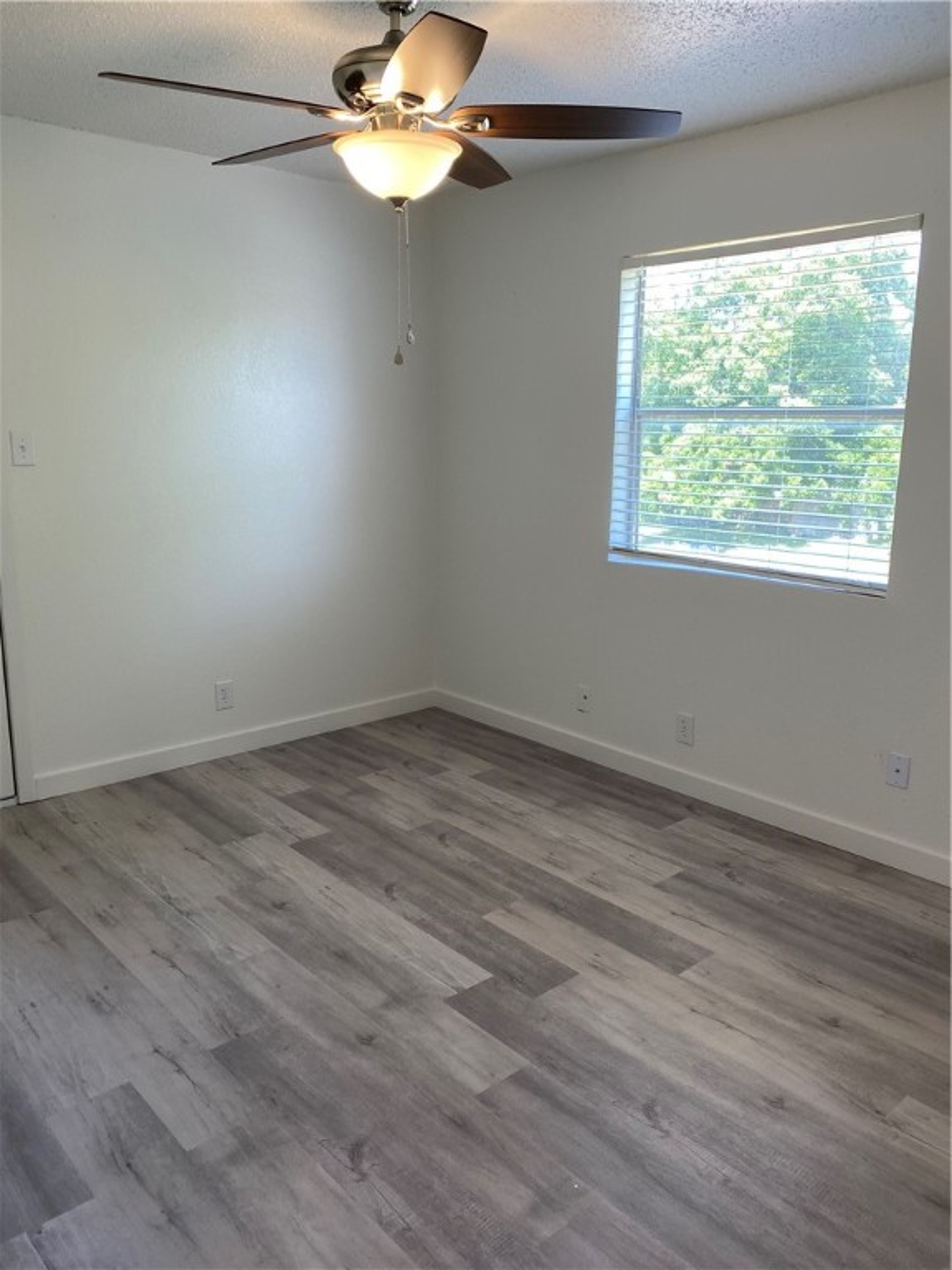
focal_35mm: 26
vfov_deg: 67.3
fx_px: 953
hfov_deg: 53.1
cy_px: 635
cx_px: 476
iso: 80
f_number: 1.8
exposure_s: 1/120
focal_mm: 4.25
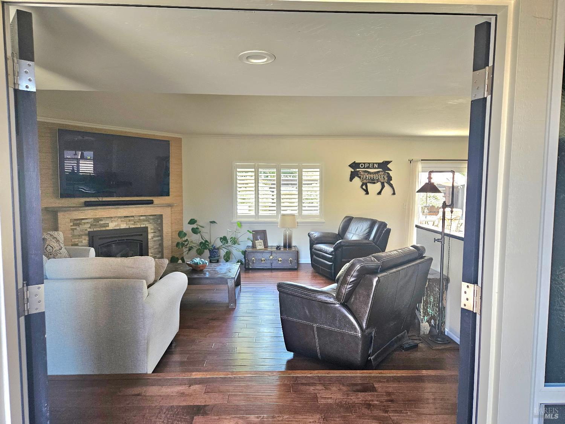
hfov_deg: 73.9
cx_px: 282
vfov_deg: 58.9
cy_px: 212
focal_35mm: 23
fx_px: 375
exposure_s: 1/182
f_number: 1.8
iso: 200
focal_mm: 5.4
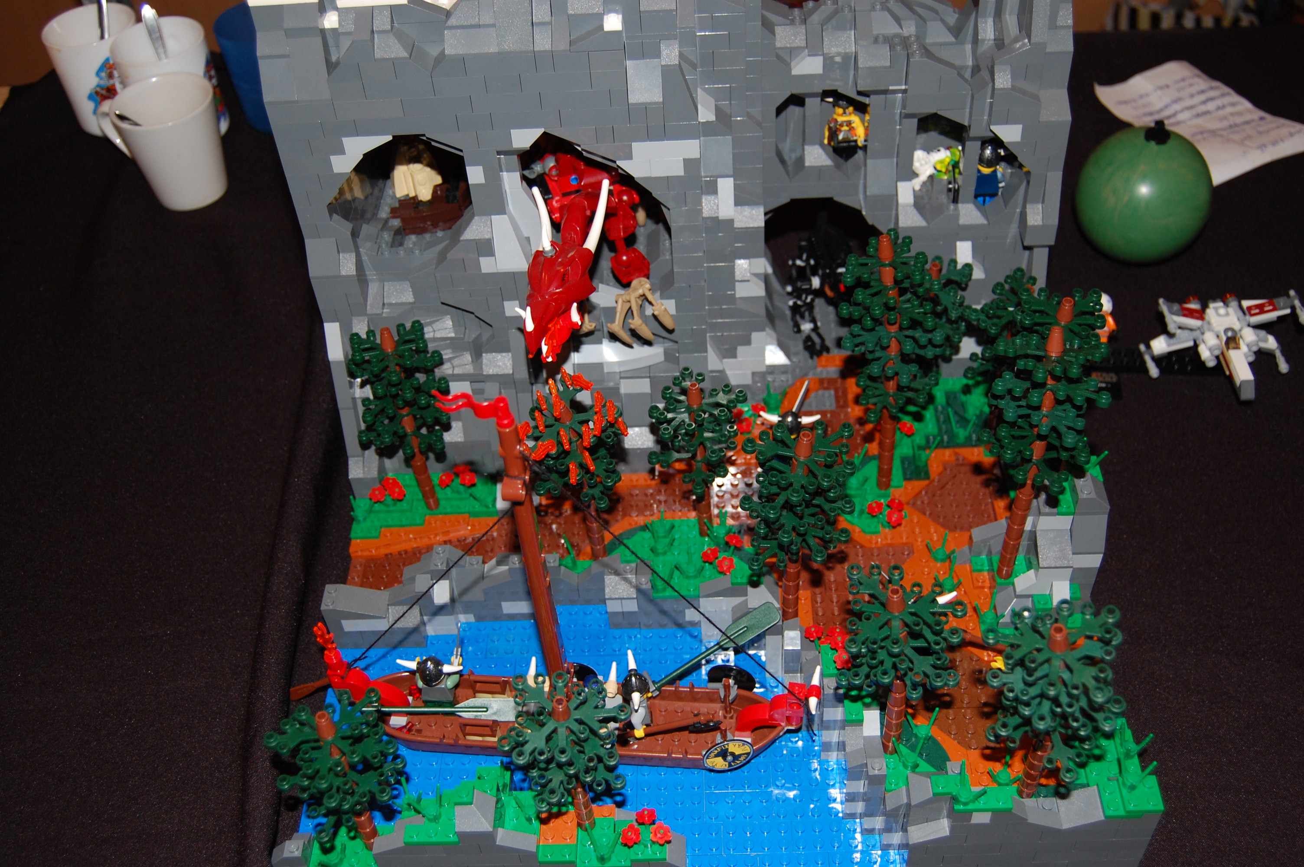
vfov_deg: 36.8
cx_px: 652
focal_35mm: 36
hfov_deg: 53.2
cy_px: 434
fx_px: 1303
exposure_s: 1/60
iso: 400
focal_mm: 24
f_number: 4
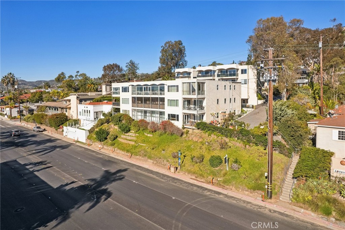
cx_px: 172
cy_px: 115
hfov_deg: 78.6
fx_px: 211
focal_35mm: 22
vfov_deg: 57.2
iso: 100
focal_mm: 8.4
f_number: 2.8
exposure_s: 1/2500
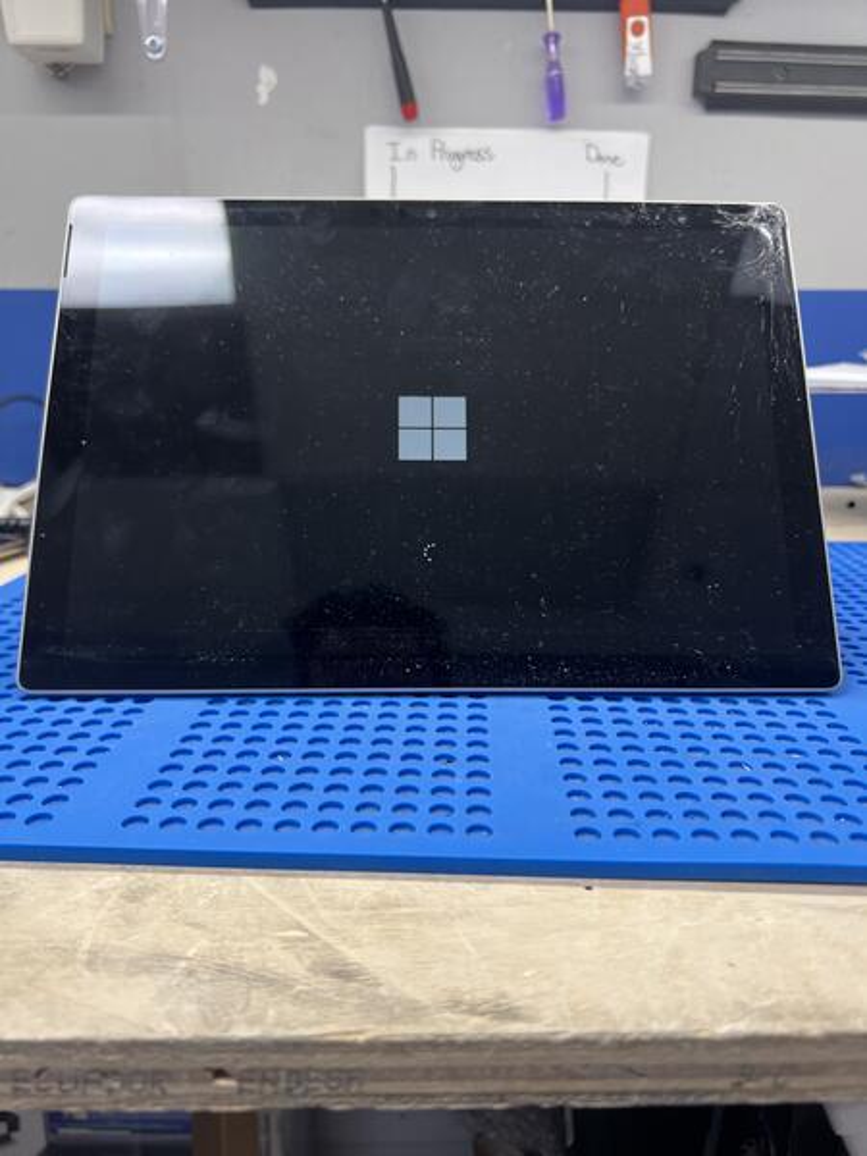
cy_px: 578
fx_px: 868
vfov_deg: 67.3
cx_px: 434
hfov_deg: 53.1
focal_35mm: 26
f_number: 1.5
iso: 125
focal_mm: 5.7
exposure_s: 1/106
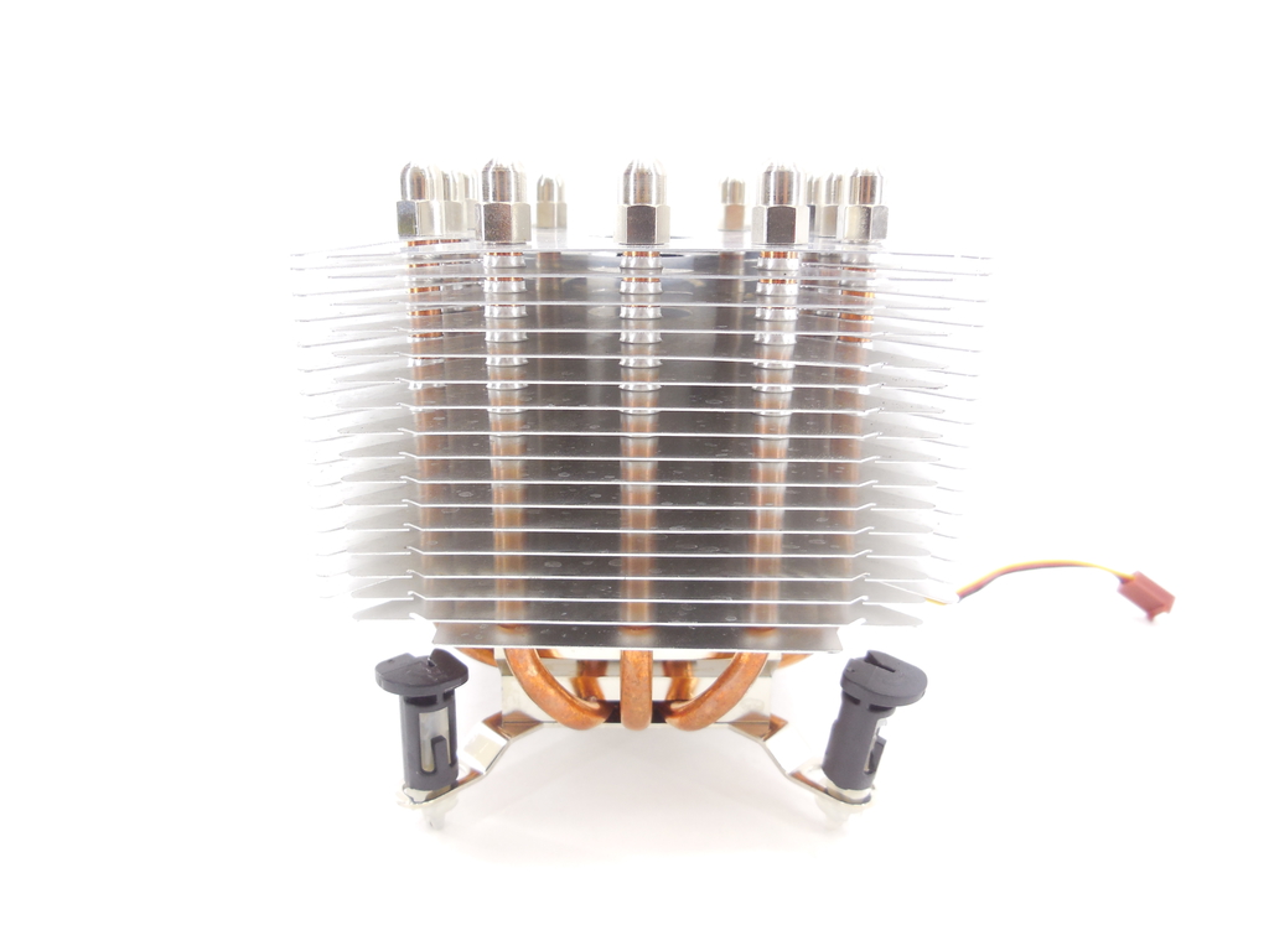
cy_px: 476
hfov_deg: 69.4
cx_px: 634
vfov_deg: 54.9
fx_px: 916
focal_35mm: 25
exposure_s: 1/30
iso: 125
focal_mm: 4.5
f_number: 3.1
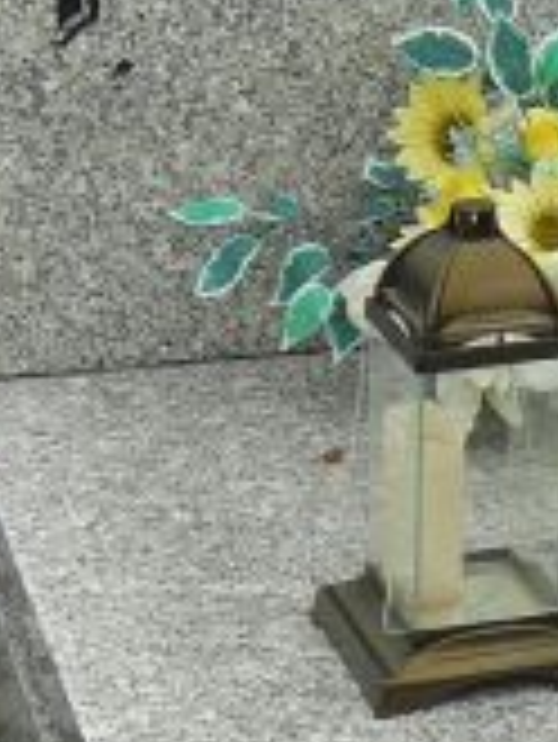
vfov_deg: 14.4
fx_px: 2919
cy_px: 594
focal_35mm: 136
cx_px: 513
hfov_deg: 10.8
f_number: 2.8
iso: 80
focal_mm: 5.2
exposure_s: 1/60
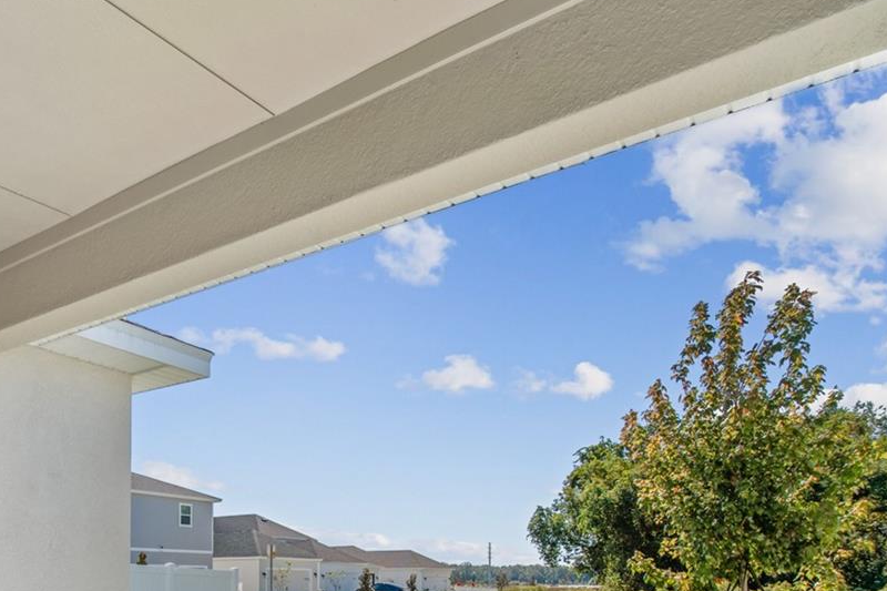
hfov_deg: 58.5
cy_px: 574
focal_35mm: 30
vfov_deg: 39.1
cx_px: 216
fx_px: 739
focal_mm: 10
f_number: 7.1
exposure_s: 1/250
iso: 100
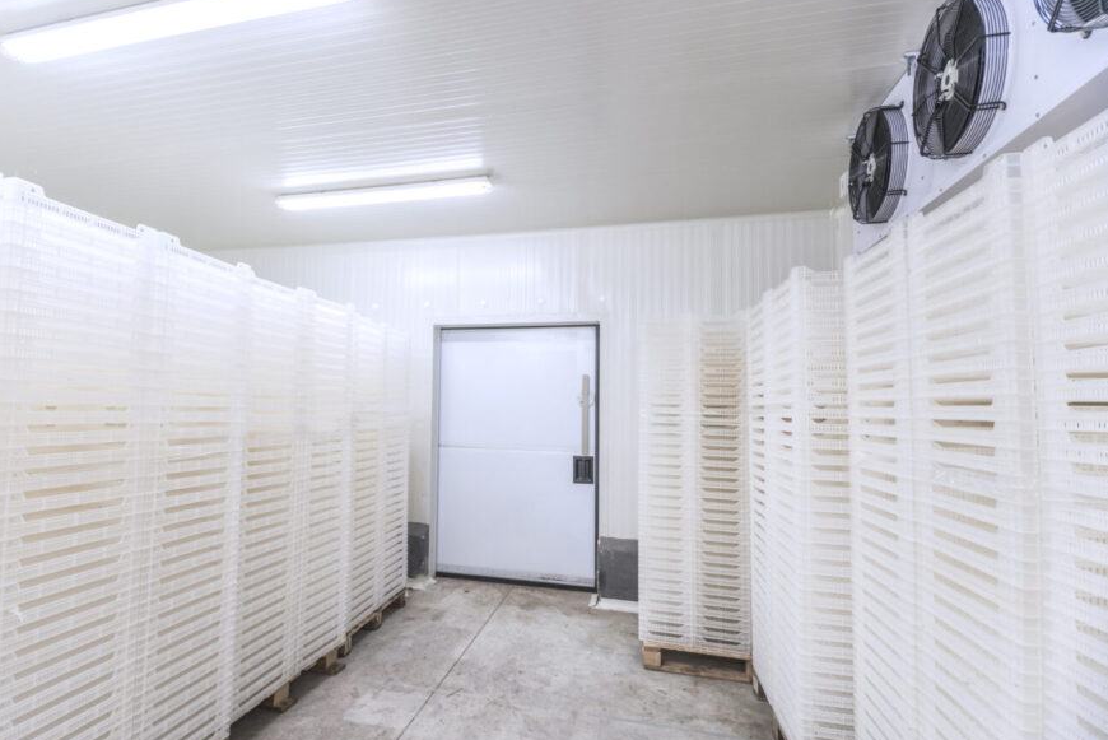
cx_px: 465
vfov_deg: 62.0
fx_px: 616
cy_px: 376
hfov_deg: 83.3
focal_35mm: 20
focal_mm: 17
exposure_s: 1/3
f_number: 8
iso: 160
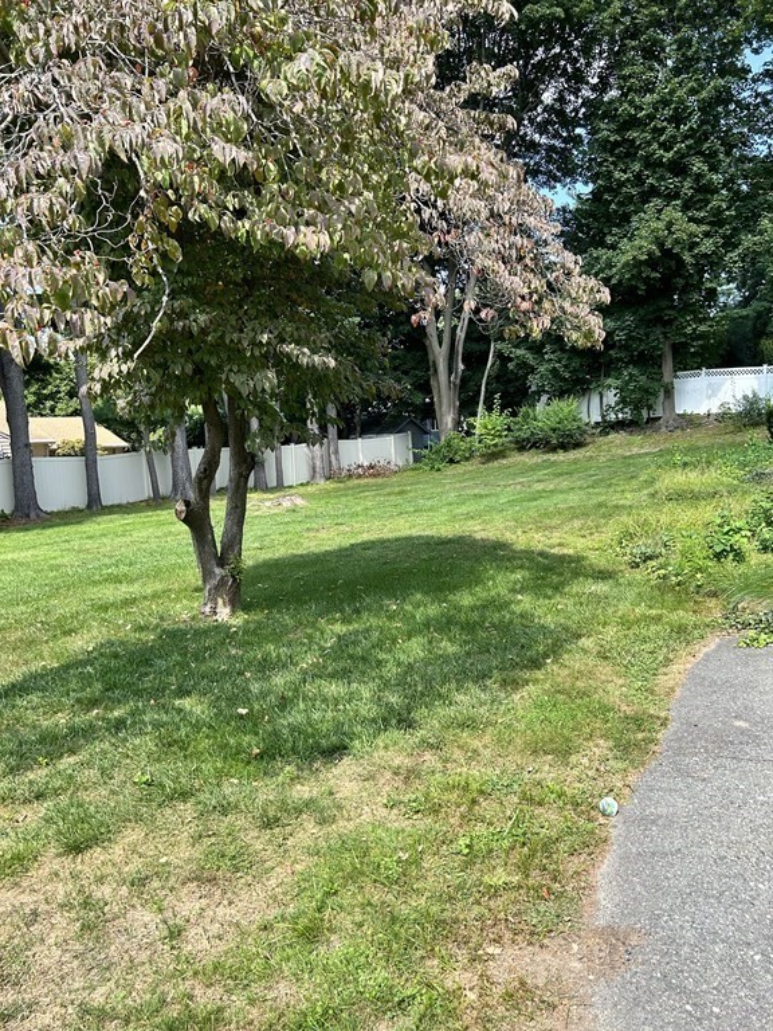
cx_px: 386
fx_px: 774
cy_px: 516
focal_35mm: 26
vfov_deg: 67.3
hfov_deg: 53.1
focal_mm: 5.7
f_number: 1.5
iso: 50
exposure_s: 1/949
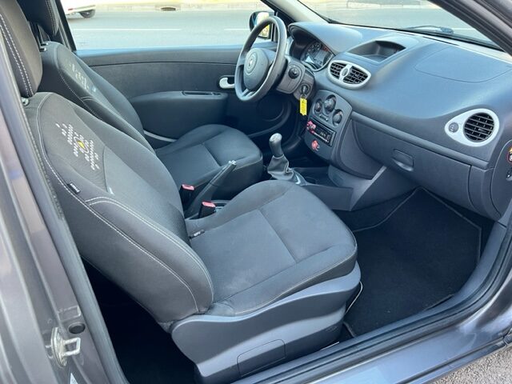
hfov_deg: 67.3
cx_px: 256
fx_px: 385
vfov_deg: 53.1
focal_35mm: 26
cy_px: 192
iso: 125
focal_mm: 5.7
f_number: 1.5
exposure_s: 1/82
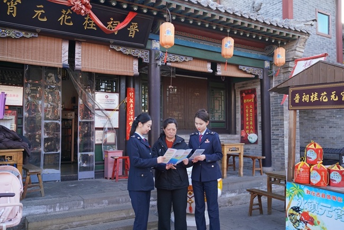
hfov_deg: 60.3
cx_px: 172
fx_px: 296
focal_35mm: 31
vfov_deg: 42.4
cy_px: 115
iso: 400
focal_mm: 31
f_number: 4
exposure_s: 1/160
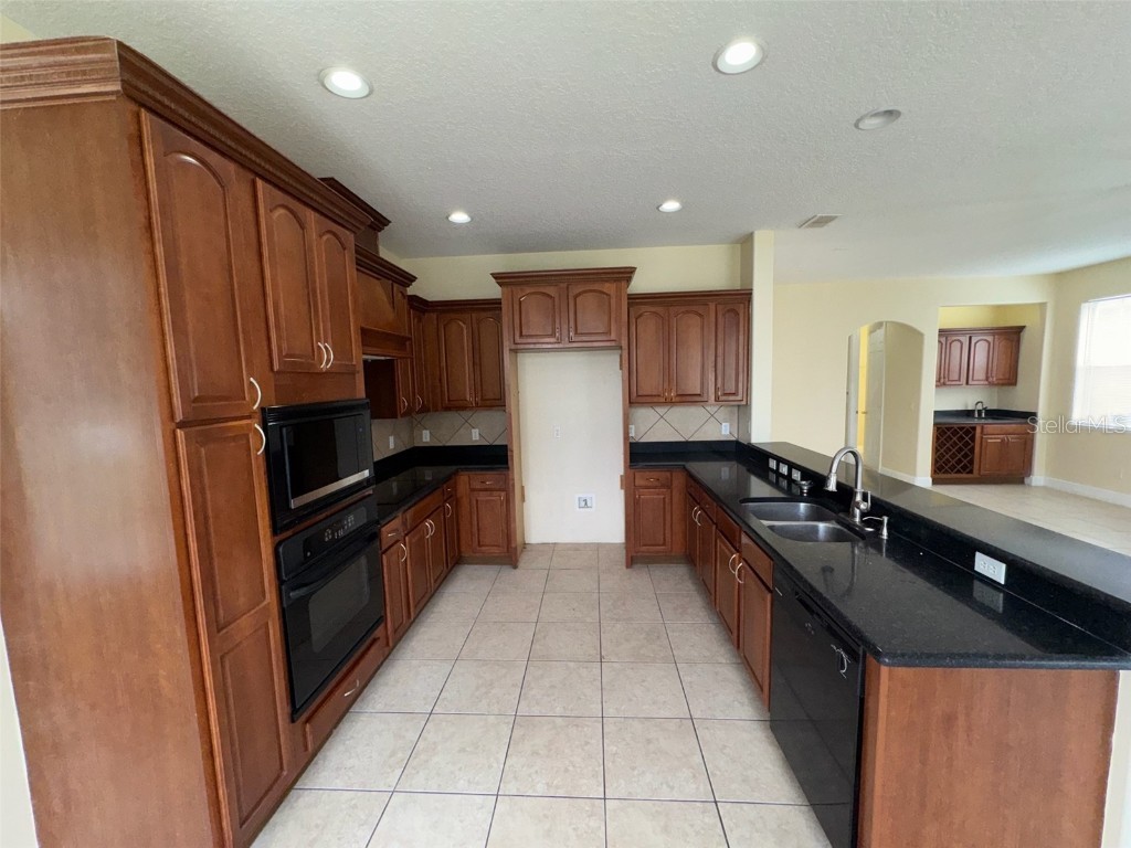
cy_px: 424
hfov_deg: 102.1
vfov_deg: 85.7
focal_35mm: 14
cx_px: 566
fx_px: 457
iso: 100
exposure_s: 1/120
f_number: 2.2
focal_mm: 2.22
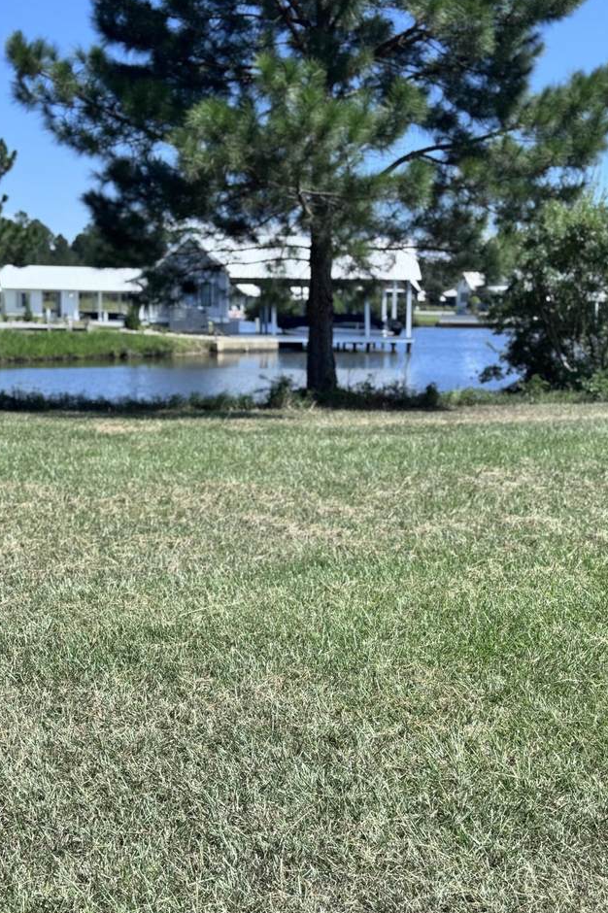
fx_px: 1293
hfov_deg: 26.5
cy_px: 461
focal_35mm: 51
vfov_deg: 38.9
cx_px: 310
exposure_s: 1/3257
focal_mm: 6.76
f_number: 1.78
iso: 64
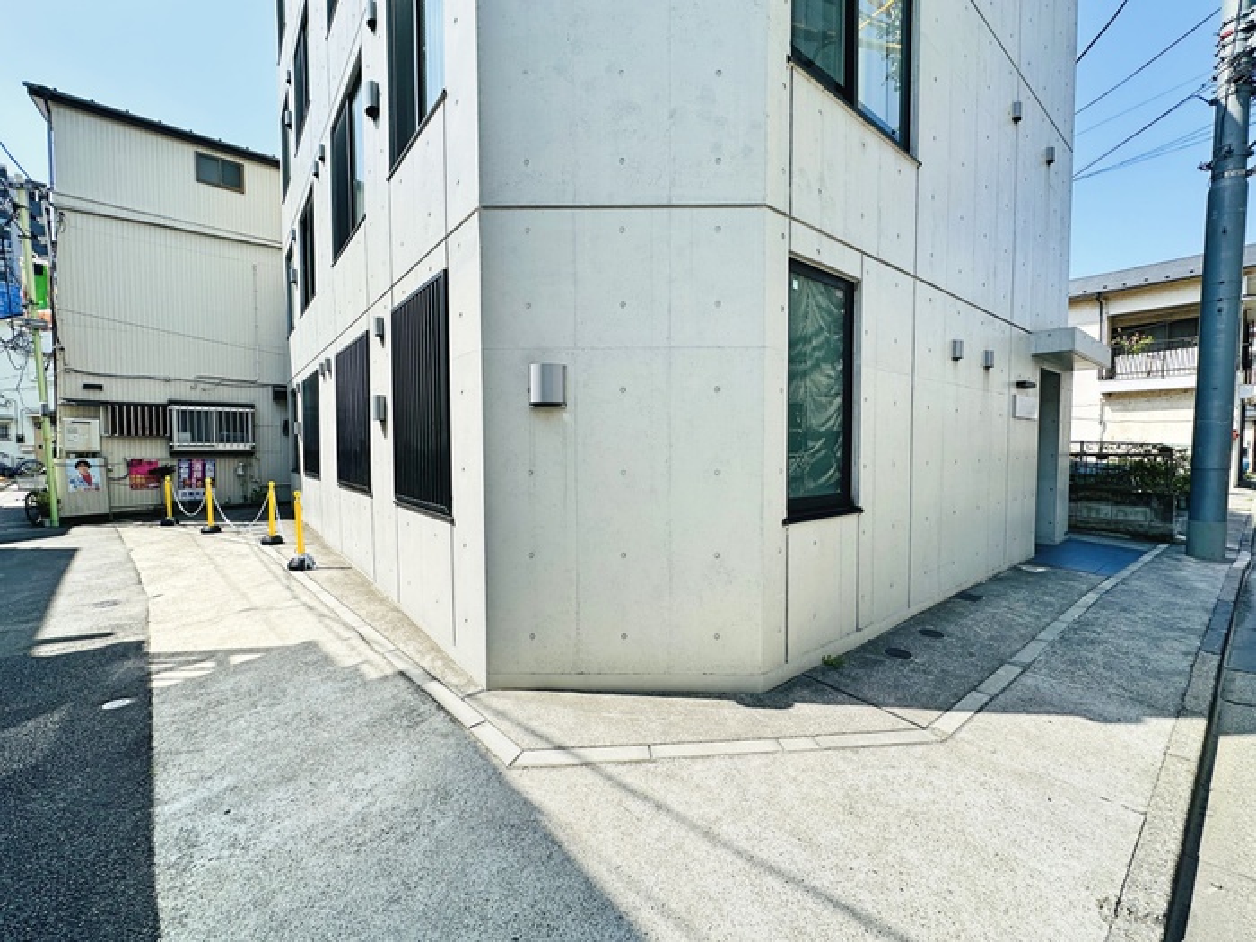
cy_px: 471
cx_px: 628
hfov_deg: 102.1
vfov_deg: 85.7
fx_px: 508
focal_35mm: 14
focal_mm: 2.22
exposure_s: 1/955
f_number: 2.2
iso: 40
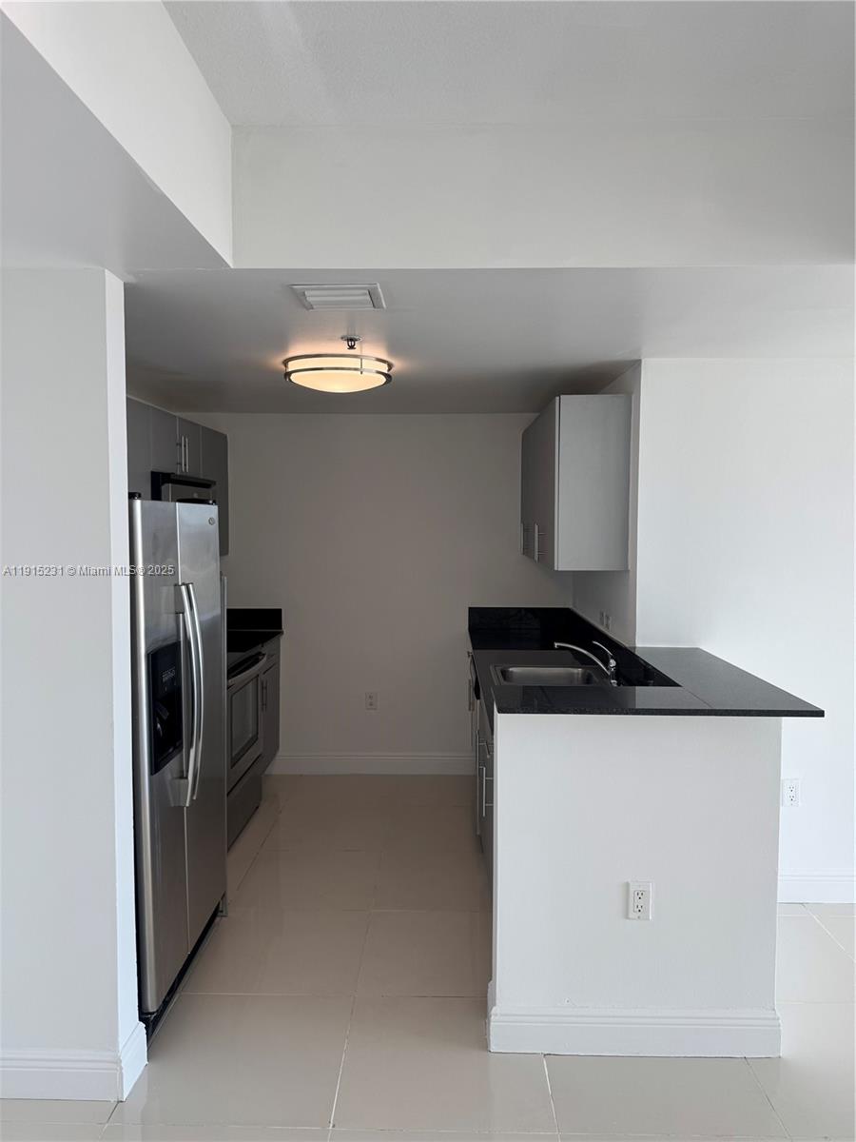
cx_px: 428
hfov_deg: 56.8
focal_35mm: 24
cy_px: 571
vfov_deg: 71.6
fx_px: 791
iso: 64
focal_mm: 6.76
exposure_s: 1/148
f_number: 1.78
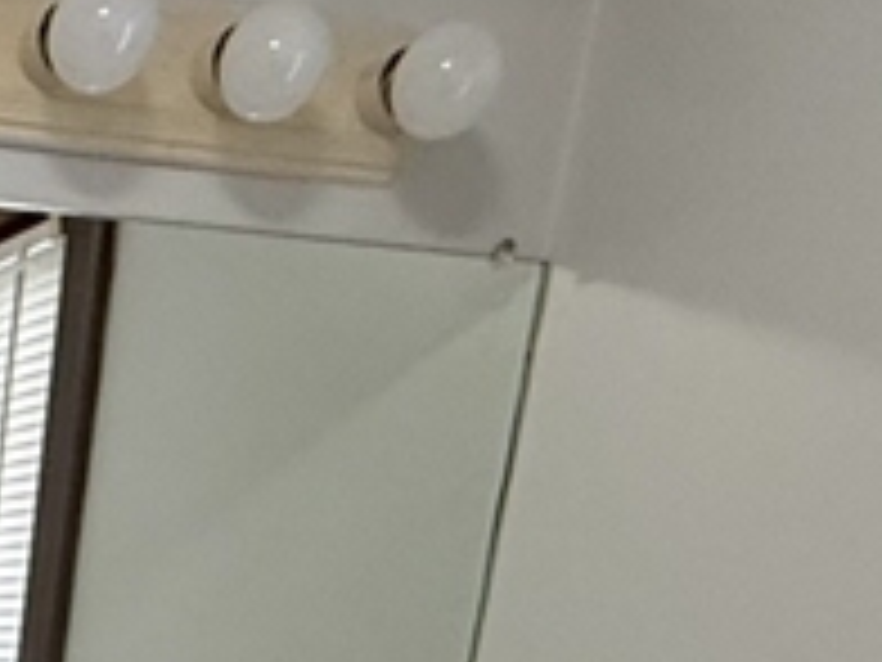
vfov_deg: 16.0
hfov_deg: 21.3
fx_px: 1860
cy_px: 1297
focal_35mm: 73
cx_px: -526
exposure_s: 1/60
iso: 320
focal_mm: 2.22
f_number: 2.2
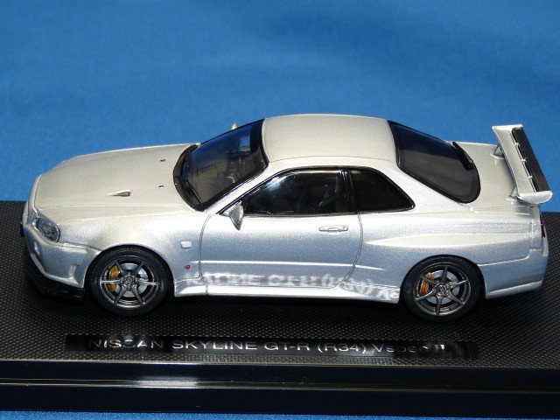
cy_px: 210
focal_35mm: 101
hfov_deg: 19.4
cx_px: 280
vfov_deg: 14.6
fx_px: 1634
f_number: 3.2
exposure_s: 1/30
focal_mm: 10.1
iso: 100
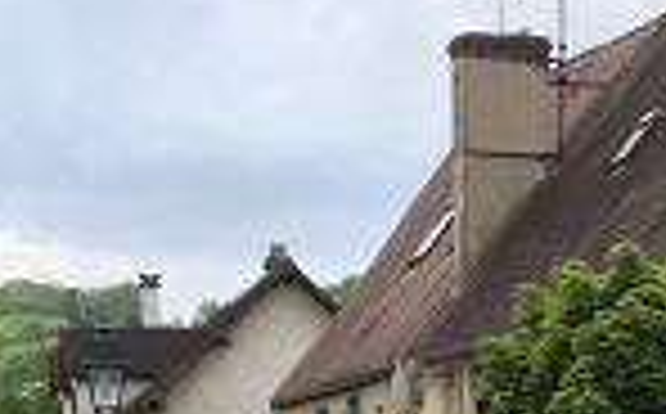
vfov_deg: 9.7
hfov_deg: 16.6
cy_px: 837
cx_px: 544
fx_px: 2265
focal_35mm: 125
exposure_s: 1/879
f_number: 2.2
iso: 32
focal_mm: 4.15
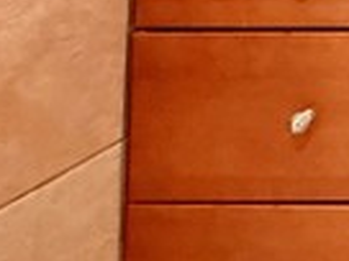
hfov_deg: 18.5
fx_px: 665
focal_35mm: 66
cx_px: 706
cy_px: -205
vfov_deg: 17.9
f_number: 2.2
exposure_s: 1/120
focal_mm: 2.22
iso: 320
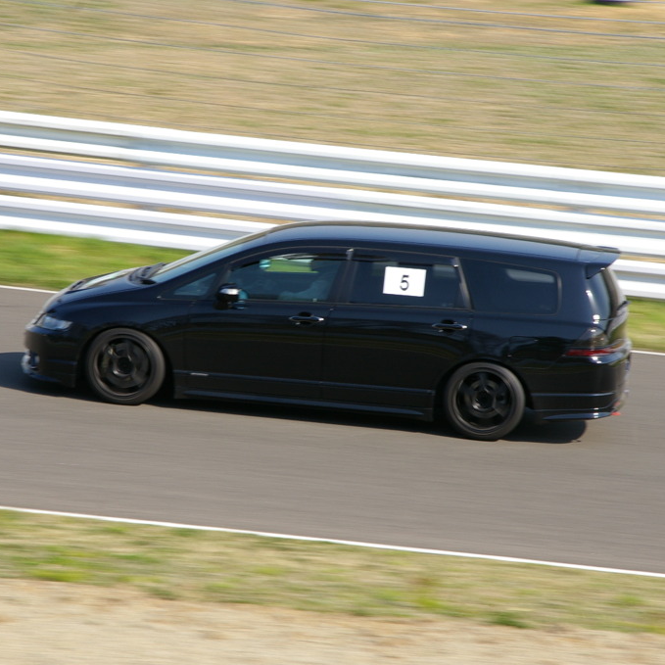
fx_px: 5434
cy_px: 333
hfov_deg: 7.0
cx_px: 275
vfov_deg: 7.0
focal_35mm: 250
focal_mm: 130
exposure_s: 1/125
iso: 200
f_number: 11
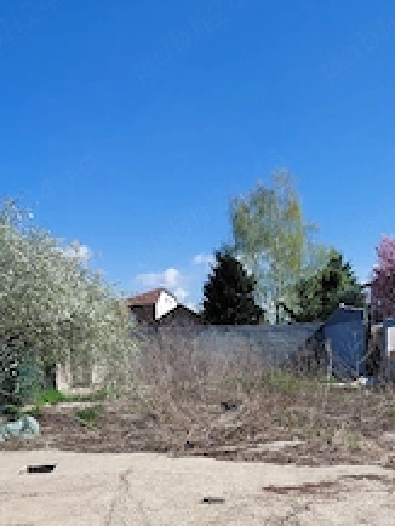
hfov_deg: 31.3
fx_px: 699
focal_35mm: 46
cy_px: 429
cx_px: 257
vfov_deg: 39.4
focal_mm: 4.69
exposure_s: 1/2500
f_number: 1.8
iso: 50
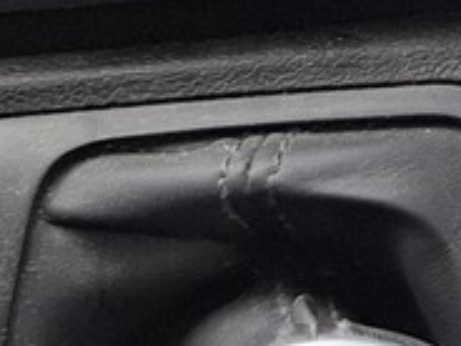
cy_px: -176
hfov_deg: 9.6
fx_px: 2397
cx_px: 1163
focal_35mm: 180
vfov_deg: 8.1
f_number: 1.8
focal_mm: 5.54
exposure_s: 1/100
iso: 200
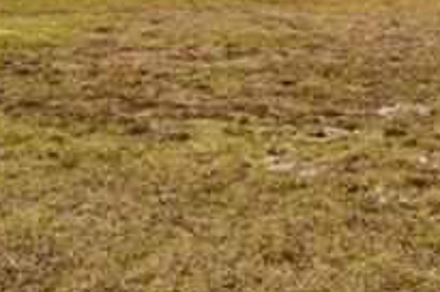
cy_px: 58
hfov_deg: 23.3
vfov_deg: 15.7
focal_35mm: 86
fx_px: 1053
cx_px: 348
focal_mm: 11.5
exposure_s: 1/500
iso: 320
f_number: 11
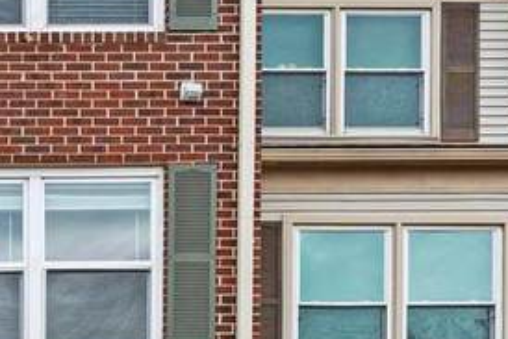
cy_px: 320
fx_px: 1384
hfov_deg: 19.2
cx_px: -163
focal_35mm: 98
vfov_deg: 13.8
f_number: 9
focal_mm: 21
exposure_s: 1/320
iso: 400
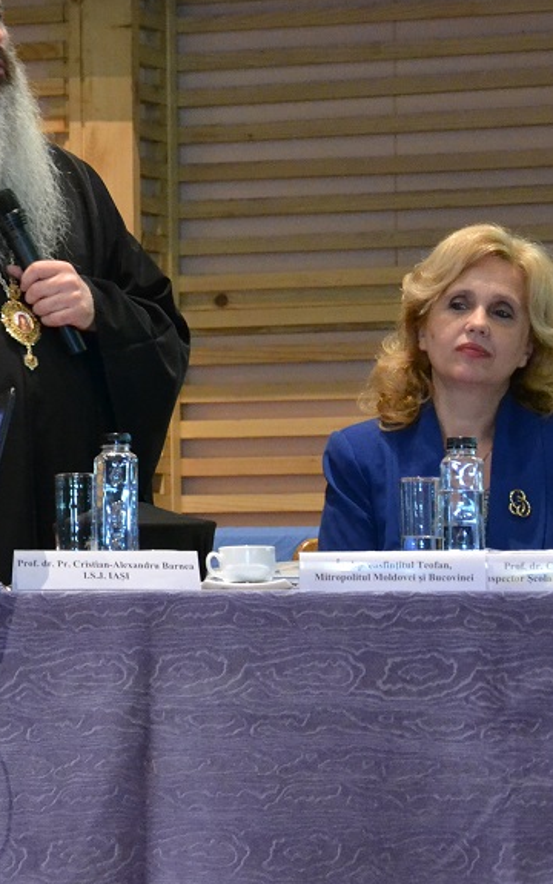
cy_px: 376
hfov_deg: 5.1
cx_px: -143
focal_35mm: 255
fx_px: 6149
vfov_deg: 8.2
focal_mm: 80
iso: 3200
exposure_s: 1/30
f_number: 5.3
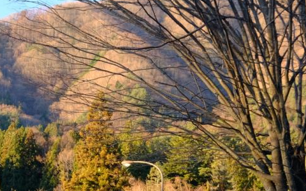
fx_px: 801
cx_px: -25
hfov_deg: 20.7
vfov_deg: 13.2
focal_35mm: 96
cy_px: 242
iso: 320
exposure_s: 1/45
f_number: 8
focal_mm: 19.1
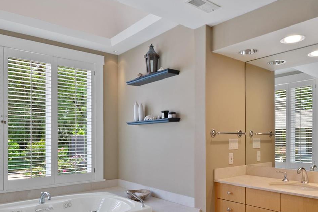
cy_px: 155
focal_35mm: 27
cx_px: 148
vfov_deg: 46.4
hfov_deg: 67.3
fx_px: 238
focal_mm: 8
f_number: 10
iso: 400
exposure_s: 1/6
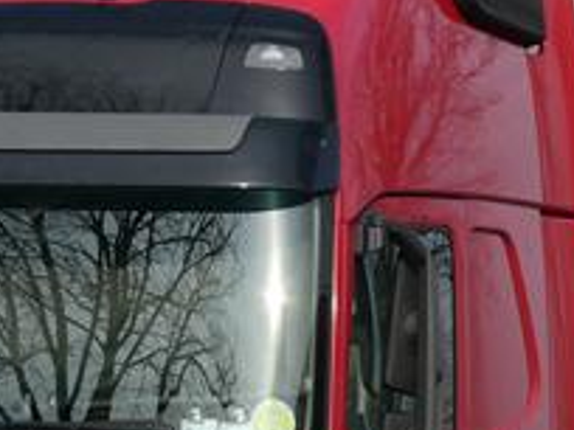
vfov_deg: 3.9
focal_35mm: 384
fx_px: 6367
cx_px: 385
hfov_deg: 5.2
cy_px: 551
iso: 80
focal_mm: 17.5
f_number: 5
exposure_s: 1/250
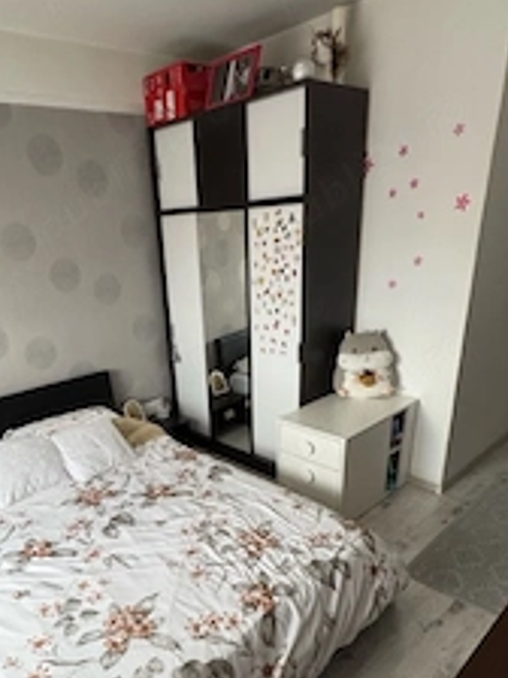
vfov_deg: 67.8
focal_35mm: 25
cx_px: 194
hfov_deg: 54.3
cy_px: 442
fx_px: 489
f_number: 2.2
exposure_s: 1/70
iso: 320
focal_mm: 2.22
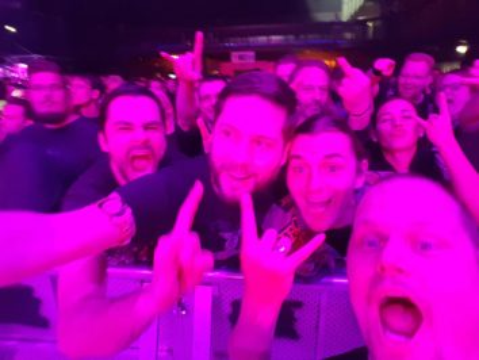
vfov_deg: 63.5
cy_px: 180
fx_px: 291
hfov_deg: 79.0
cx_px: 240
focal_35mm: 21
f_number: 1.7
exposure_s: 1/13
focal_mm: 2.1
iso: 400
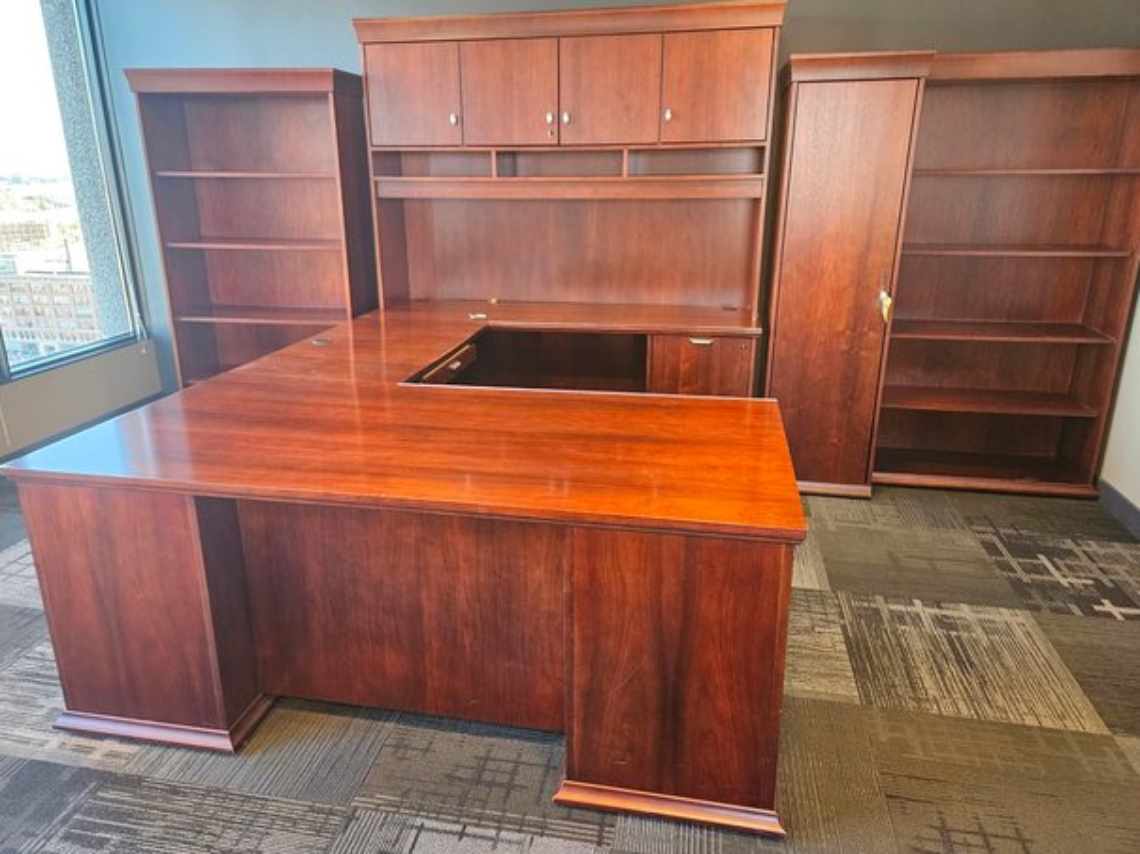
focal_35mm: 24
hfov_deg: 71.6
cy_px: 412
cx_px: 561
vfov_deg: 56.8
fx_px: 790
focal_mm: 5.4
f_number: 1.8
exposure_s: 1/120
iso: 1000
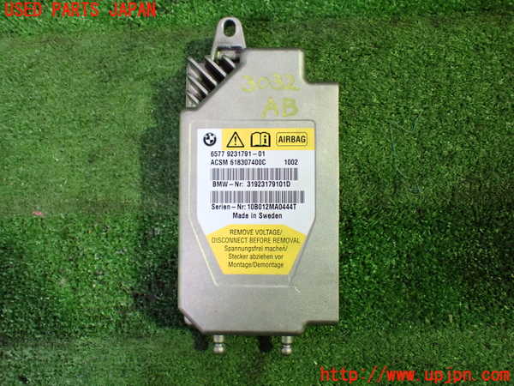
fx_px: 445
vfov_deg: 46.8
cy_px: 193
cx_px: 257
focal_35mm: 30
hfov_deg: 60.0
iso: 800
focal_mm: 5.4
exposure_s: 1/80
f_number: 2.3
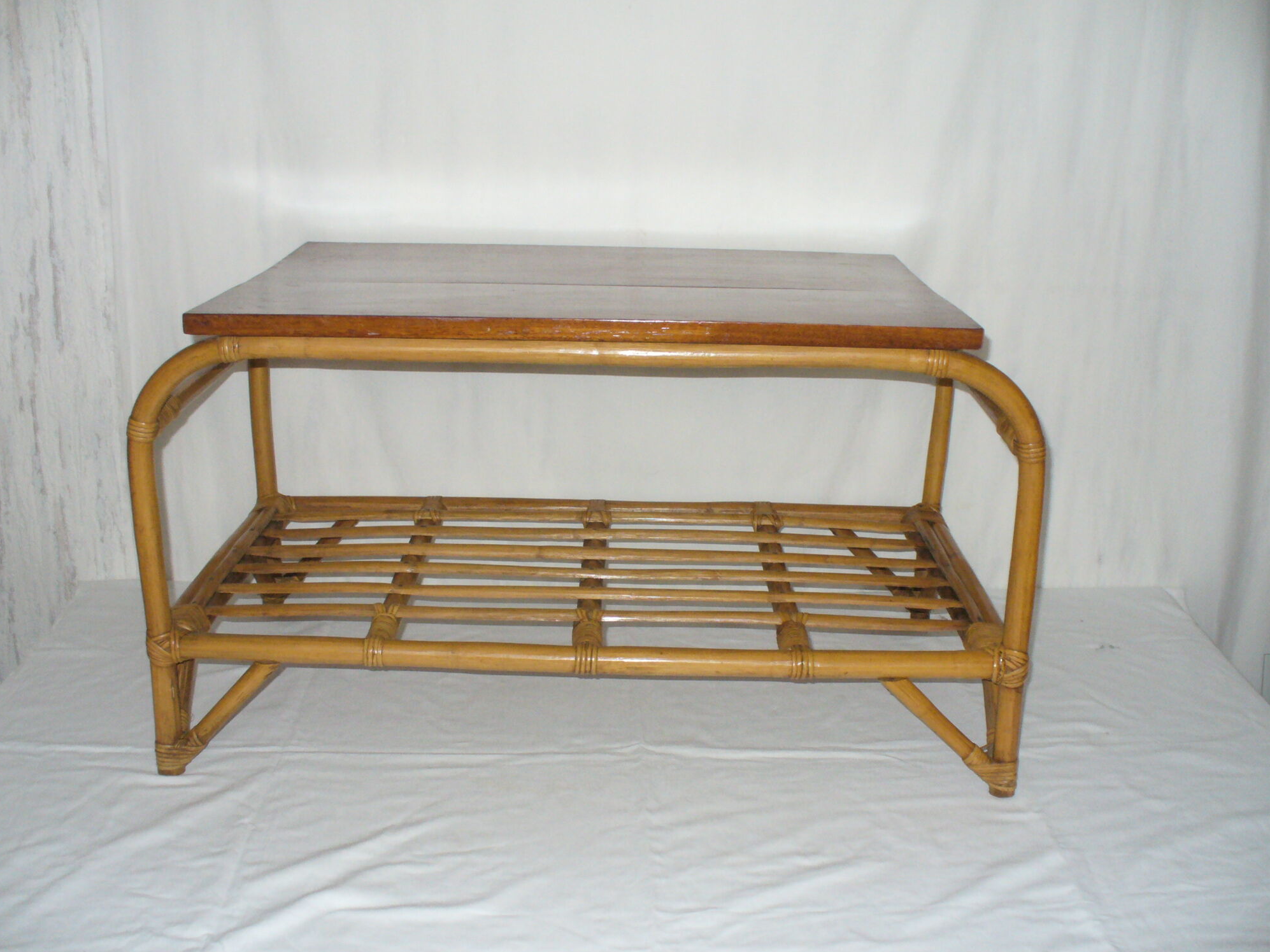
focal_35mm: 38
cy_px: 473
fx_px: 1394
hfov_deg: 49.0
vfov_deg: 37.7
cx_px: 645
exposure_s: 1/30
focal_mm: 6.1
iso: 200
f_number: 2.8
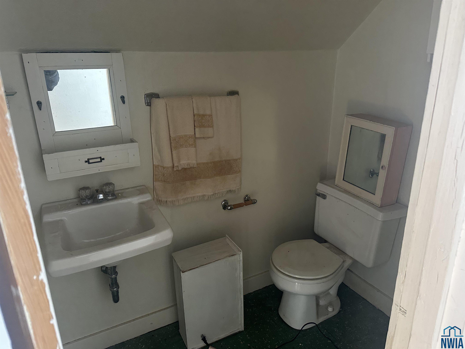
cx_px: 232
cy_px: 174
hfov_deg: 71.6
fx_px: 322
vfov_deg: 56.8
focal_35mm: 24
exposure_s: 1/60
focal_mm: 6.86
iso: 400
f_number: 1.78
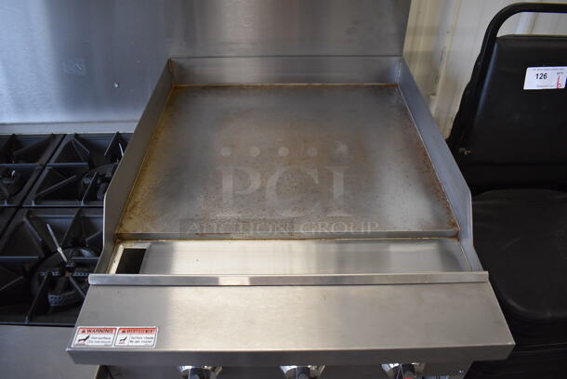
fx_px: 426
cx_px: 284
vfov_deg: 48.0
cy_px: 190
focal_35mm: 27
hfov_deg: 67.3
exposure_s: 1/125
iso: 1250
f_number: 3.5
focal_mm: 18
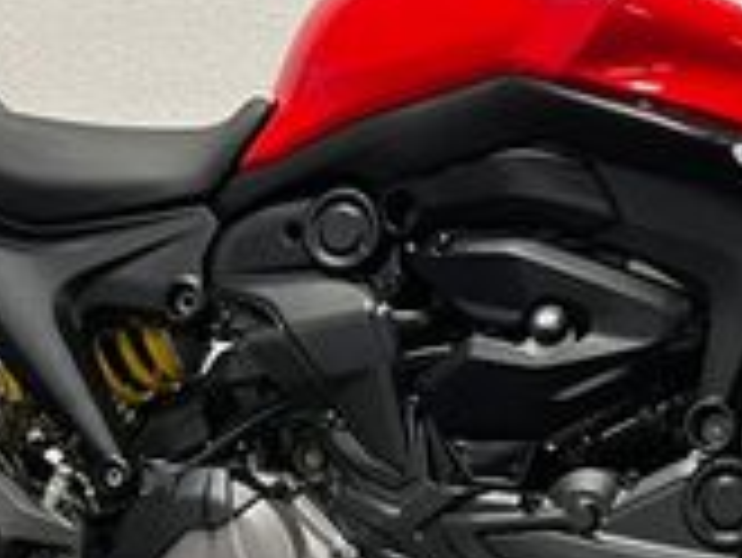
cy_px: 333
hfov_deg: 19.3
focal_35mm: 101
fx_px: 2167
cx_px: 544
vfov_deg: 14.7
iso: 64
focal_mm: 5.1
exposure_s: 1/50
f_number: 1.6
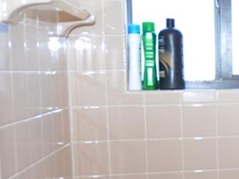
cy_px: 114
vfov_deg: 19.9
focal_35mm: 74
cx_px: 381
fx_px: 511
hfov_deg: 21.2
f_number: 3.5
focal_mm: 10
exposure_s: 1/60
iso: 560
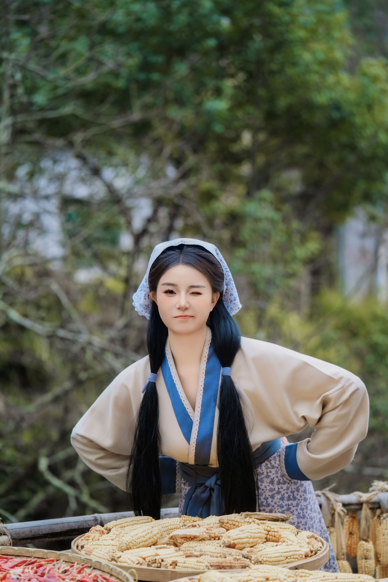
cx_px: 194
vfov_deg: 21.5
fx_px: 1536
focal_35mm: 95
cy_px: 291
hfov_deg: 14.4
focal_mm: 95
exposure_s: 1/160
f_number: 2.8
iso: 125
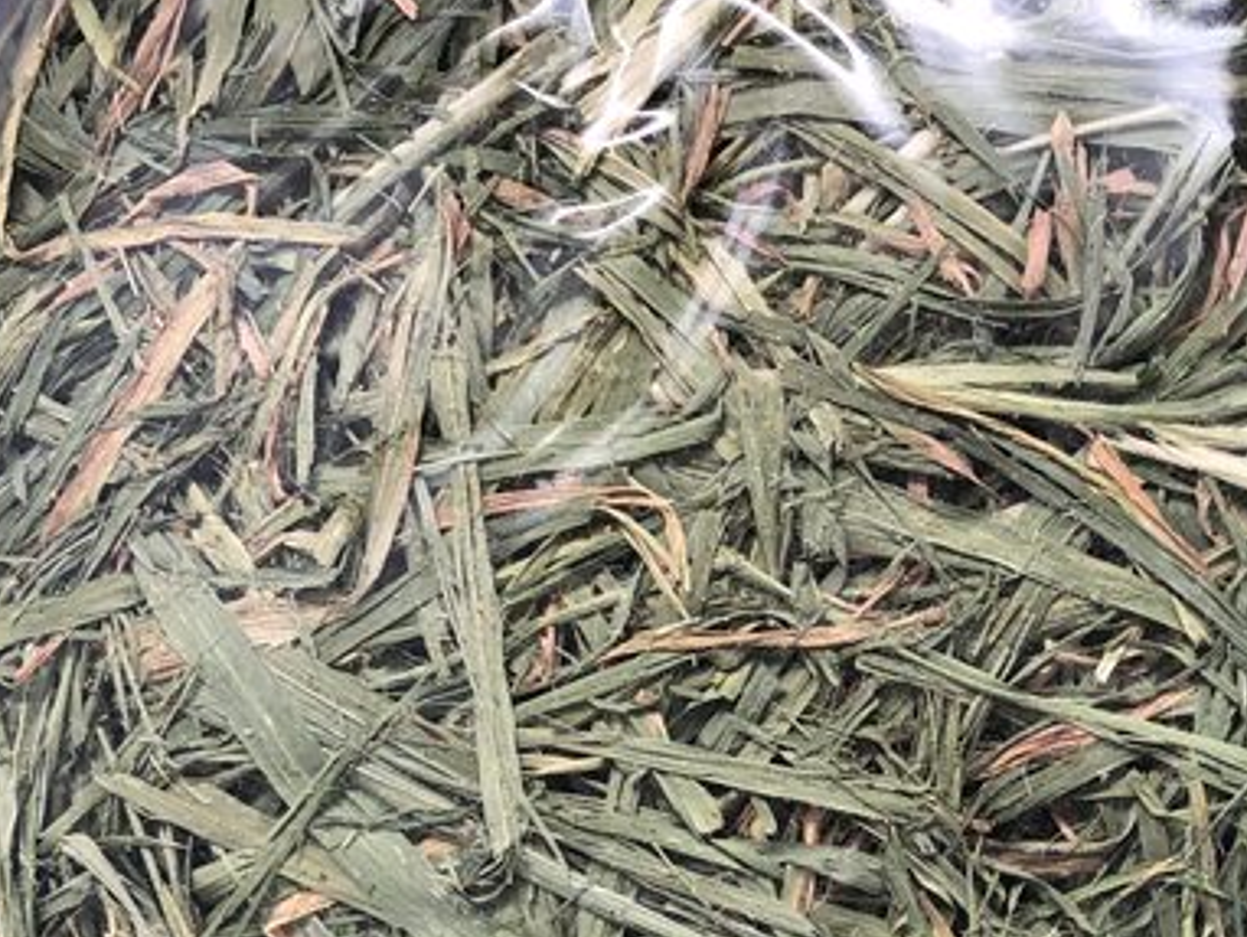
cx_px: 1051
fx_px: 2703
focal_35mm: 75
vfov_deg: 19.4
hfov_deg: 25.4
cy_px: 797
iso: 50
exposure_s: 1/120
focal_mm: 3.99
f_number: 1.8
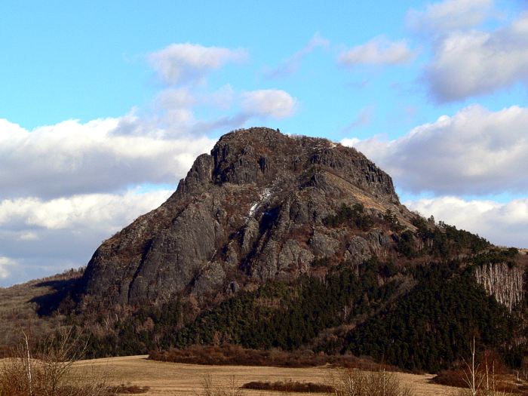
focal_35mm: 127
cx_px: 264
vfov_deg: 11.7
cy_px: 198
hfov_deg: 15.5
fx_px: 1937
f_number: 7.1
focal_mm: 26.9
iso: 80
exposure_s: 1/400
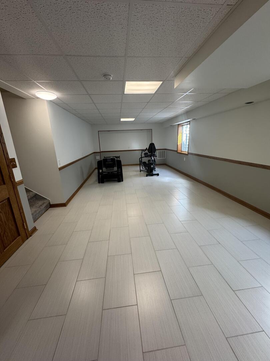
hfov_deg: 85.7
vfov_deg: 102.1
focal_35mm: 14
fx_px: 146
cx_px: 135
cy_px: 180
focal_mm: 2.22
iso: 200
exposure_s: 1/120
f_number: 2.2
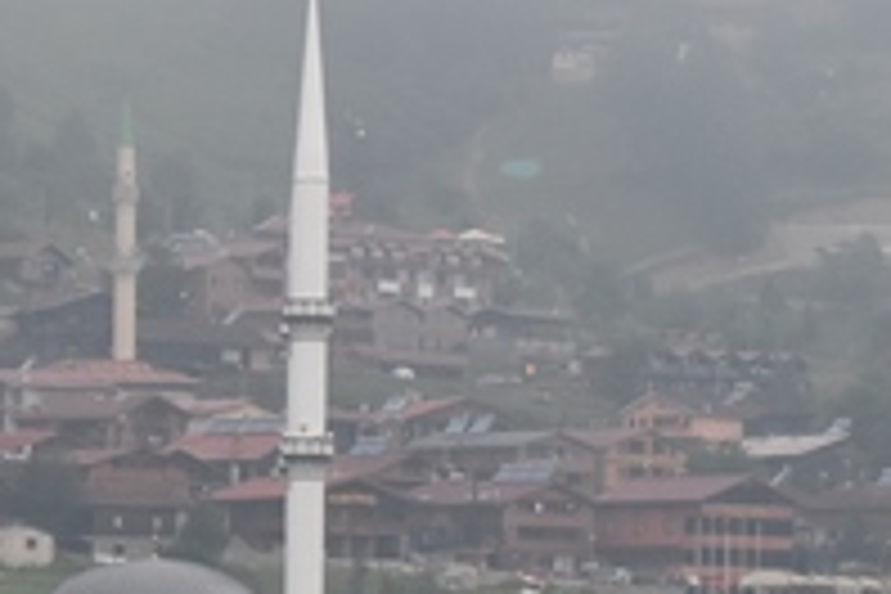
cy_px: 572
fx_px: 11830
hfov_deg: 4.3
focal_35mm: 478
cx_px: 261
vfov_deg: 2.9
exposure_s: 1/400
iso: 800
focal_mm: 90
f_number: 8
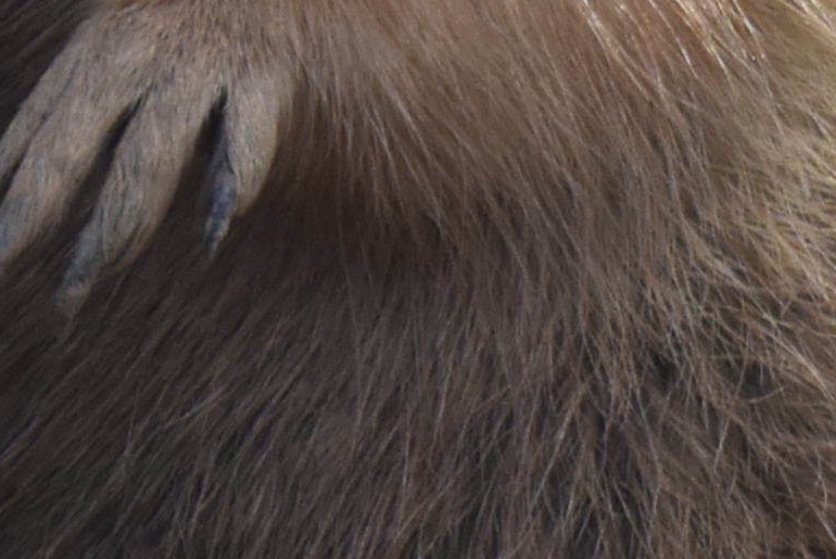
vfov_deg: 0.8
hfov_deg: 1.2
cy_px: -600
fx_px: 41188
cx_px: -441
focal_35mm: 1772
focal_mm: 110
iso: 400
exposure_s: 1/500
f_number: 5.6
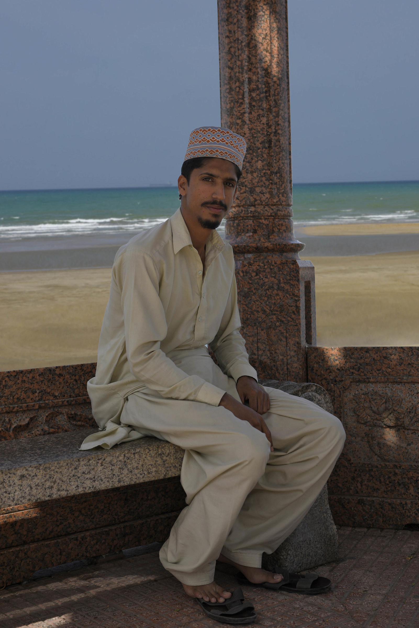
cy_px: 314
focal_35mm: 52
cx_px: 210
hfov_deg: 26.0
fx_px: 907
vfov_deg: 38.2
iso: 64
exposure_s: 1/800
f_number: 3.5
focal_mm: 52
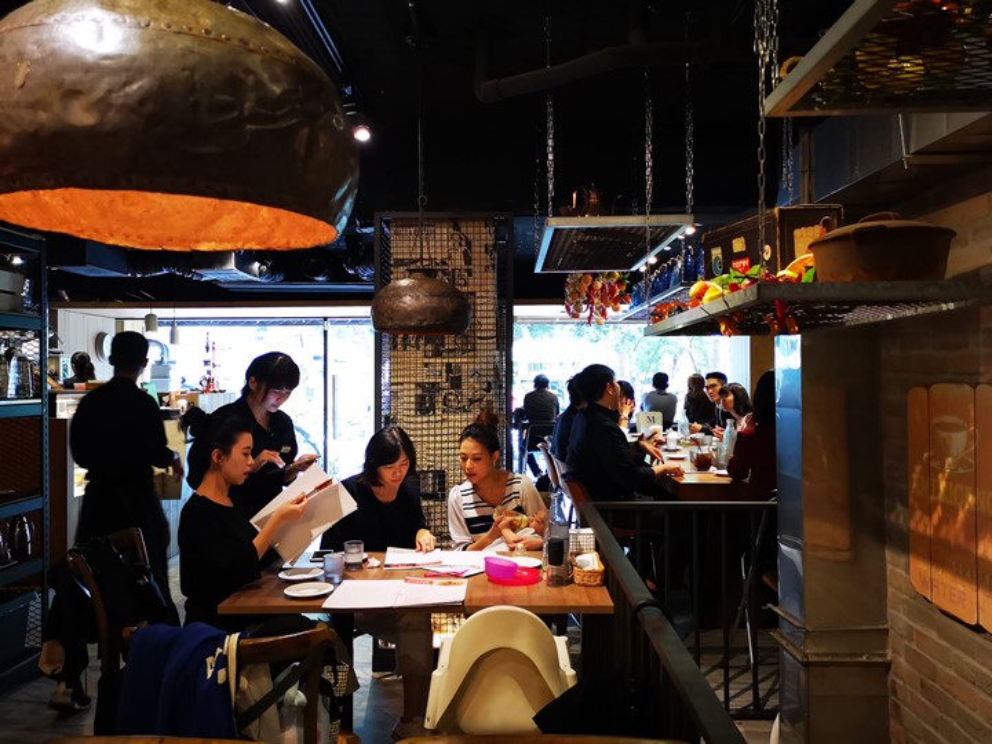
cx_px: 496
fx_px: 774
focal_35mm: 27
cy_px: 372
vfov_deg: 51.4
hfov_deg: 65.3
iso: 640
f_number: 1.8
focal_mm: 3.95
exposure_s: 1/50
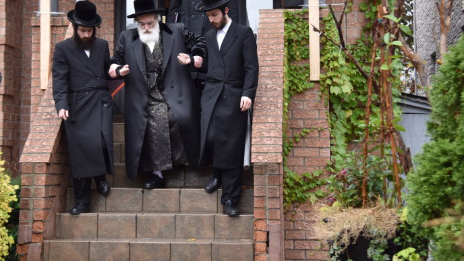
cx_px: 170
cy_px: 60
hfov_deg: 27.1
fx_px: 960
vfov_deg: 15.4
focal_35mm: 78
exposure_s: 1/250
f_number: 4
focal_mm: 50
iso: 250
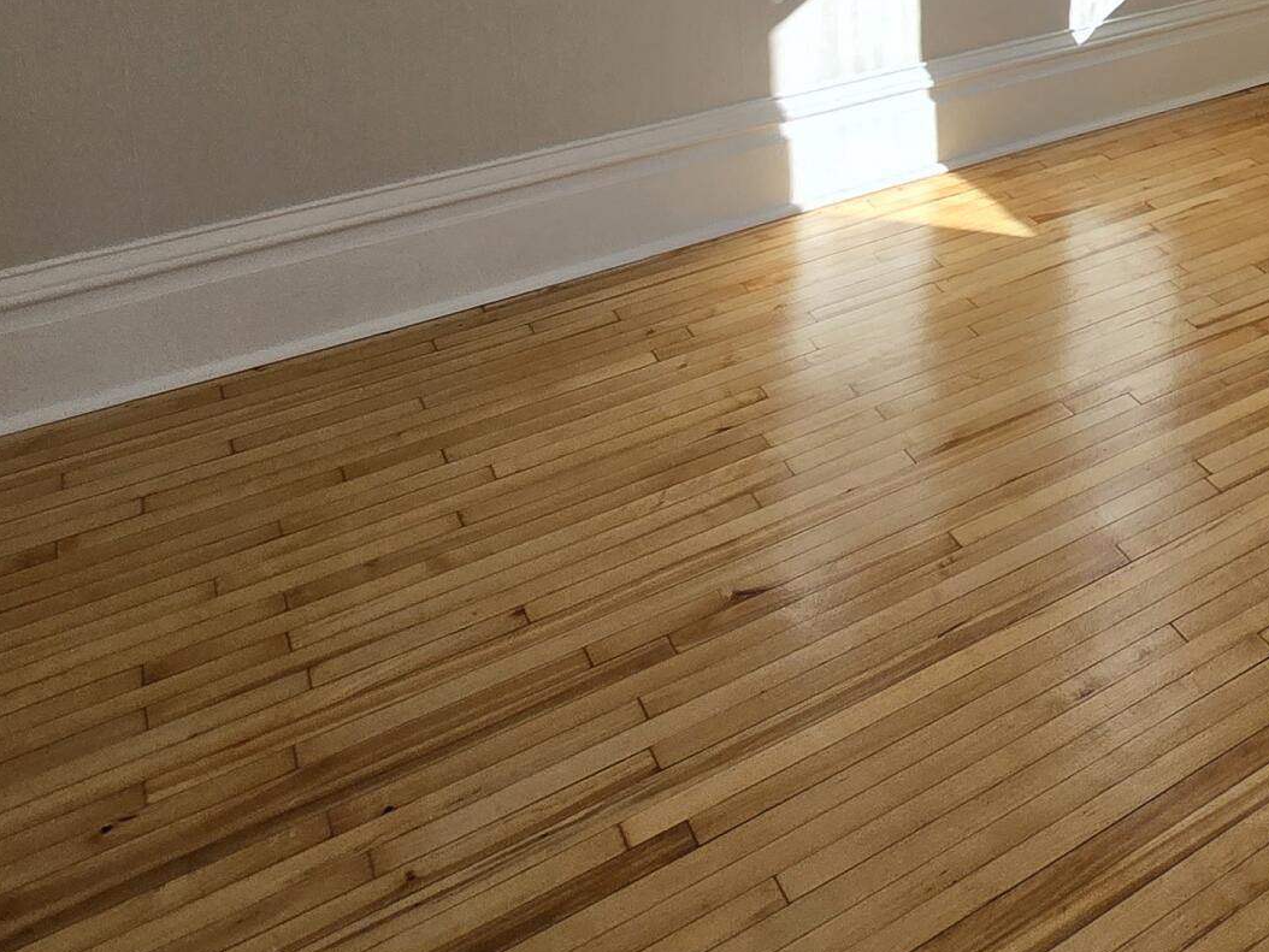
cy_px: -191
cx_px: 1223
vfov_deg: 32.1
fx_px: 1357
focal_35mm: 37
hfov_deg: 44.0
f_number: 2.2
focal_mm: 2.2
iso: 50
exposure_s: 1/435
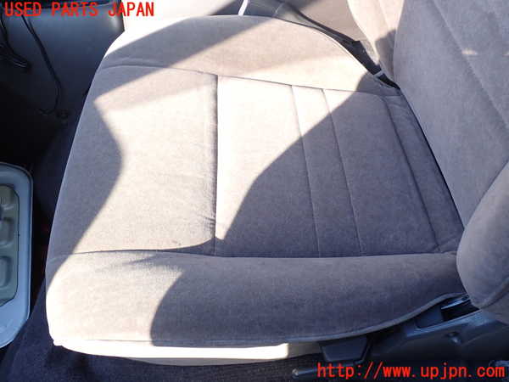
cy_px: 191
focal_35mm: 30
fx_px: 441
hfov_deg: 60.0
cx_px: 254
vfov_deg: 46.8
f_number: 3.2
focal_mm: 5.4
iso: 100
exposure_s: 1/80
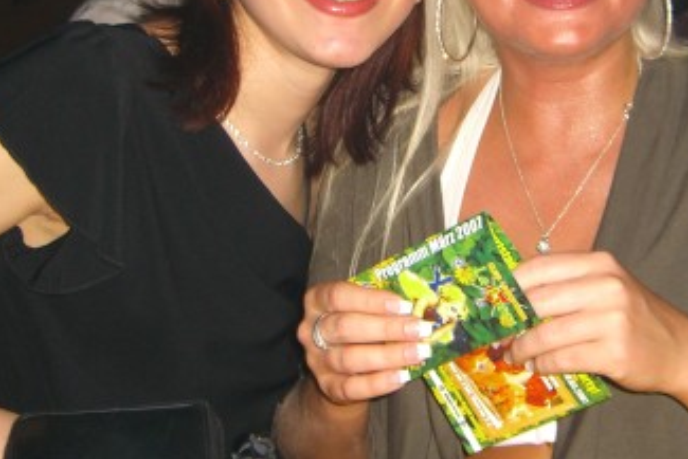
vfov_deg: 18.4
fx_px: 1396
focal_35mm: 73
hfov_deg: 27.6
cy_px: 59
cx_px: 409
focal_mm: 7.9
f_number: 2.8
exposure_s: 1/60
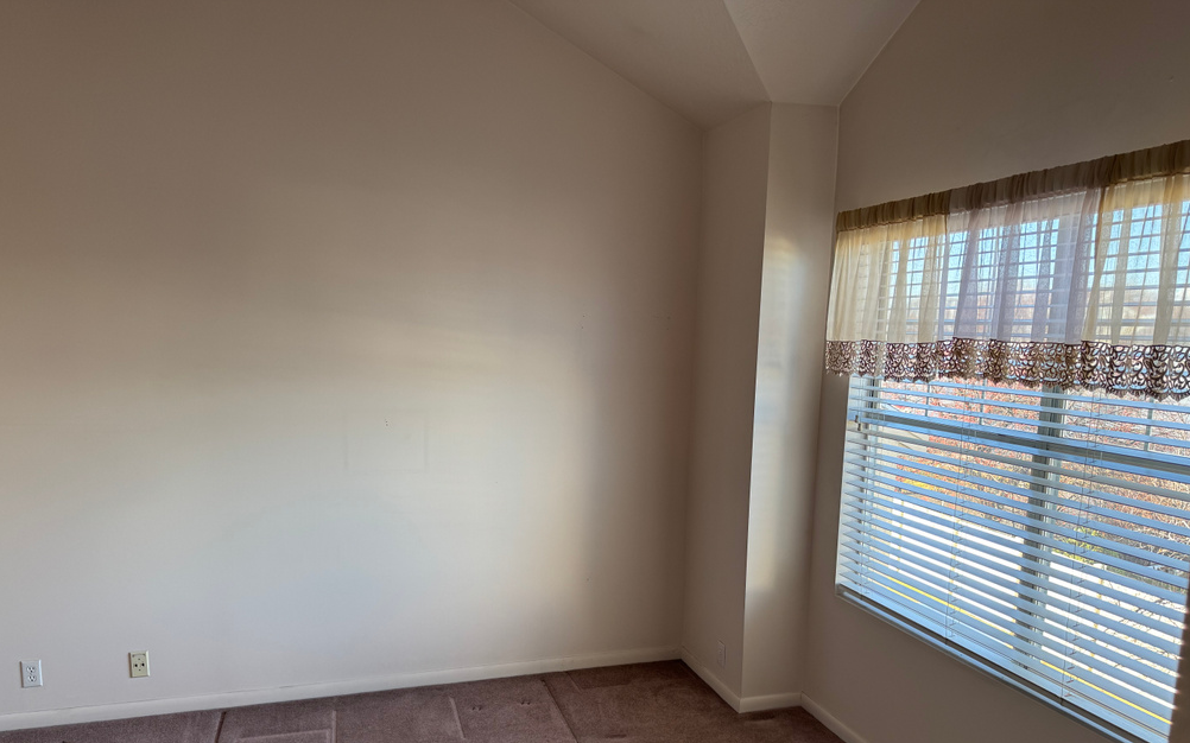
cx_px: 583
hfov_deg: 70.4
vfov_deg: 47.3
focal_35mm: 26
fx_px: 843
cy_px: 453
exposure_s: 1/120
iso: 80
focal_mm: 6.76
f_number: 1.78
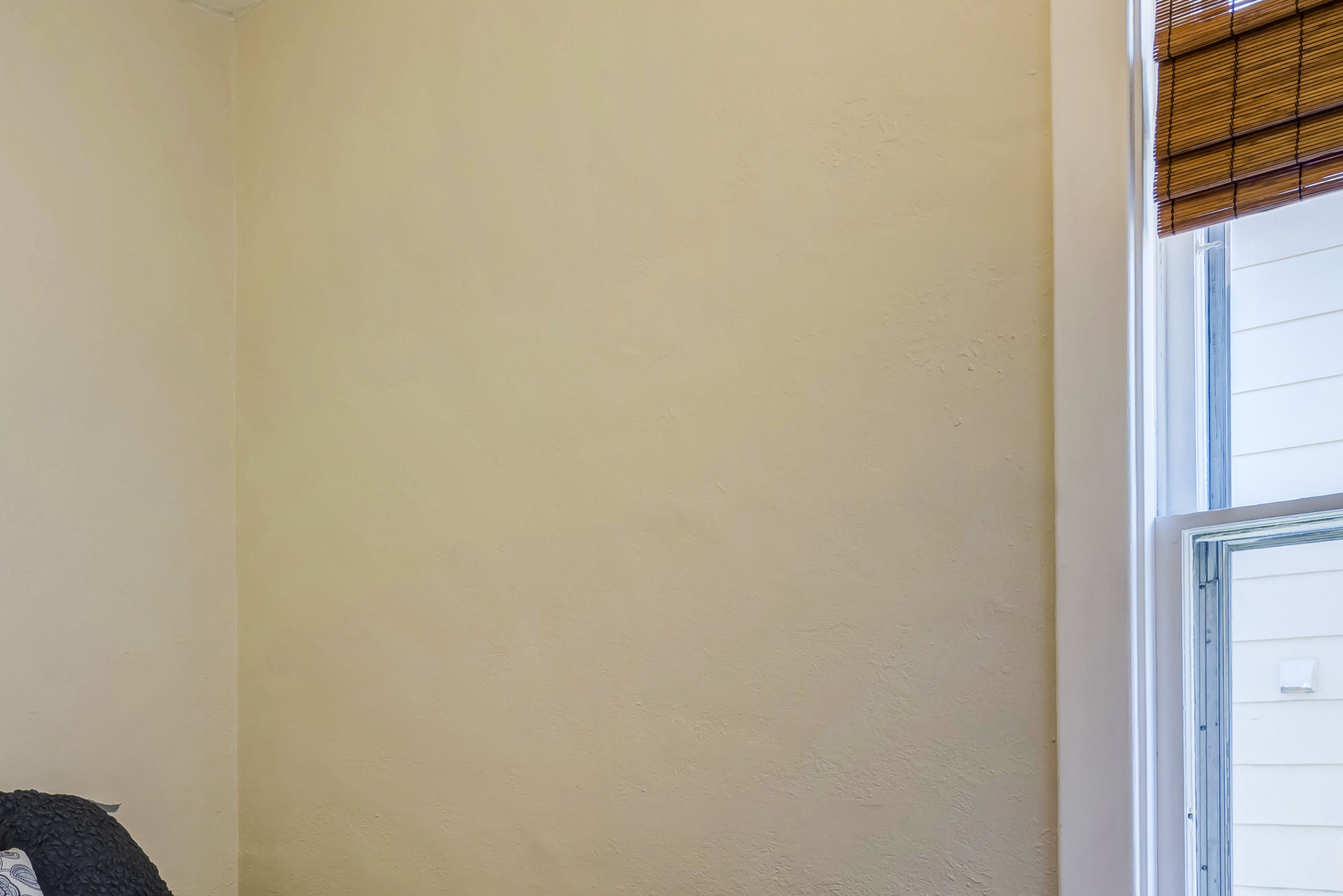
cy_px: 790
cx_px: 374
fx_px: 1381
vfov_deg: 34.2
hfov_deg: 50.2
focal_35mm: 37
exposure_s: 1/20
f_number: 6.7
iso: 400
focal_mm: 16
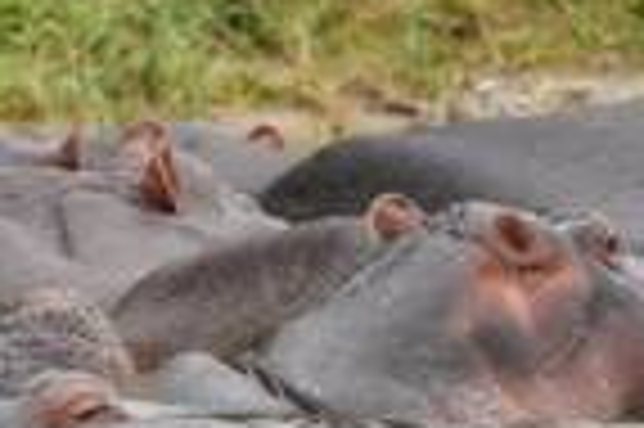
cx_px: -365
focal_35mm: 1212
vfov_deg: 1.1
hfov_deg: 1.7
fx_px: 21656
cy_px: 196
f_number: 6.3
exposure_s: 1/400
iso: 250
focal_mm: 240
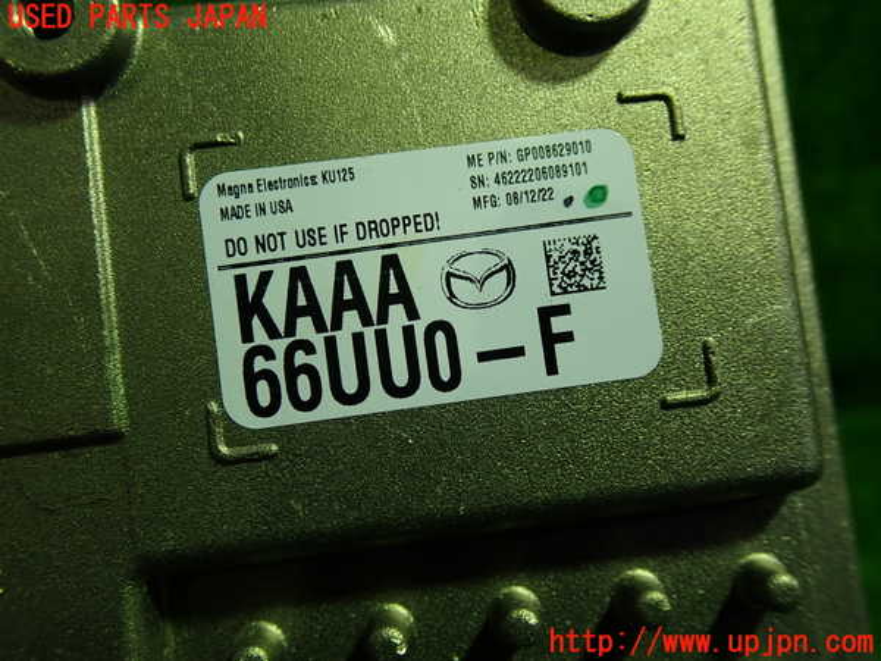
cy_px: 330
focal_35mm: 30
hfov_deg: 60.0
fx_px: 764
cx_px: 440
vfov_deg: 46.8
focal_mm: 5.4
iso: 125
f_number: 2.3
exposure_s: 1/60
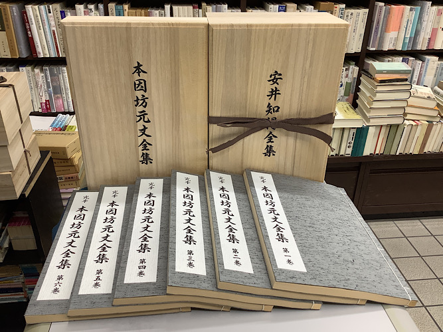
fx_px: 397
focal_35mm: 31
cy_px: 166
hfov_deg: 58.4
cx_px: 222
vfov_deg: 45.4
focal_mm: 3.3
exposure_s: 1/100
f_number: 2.4
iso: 64
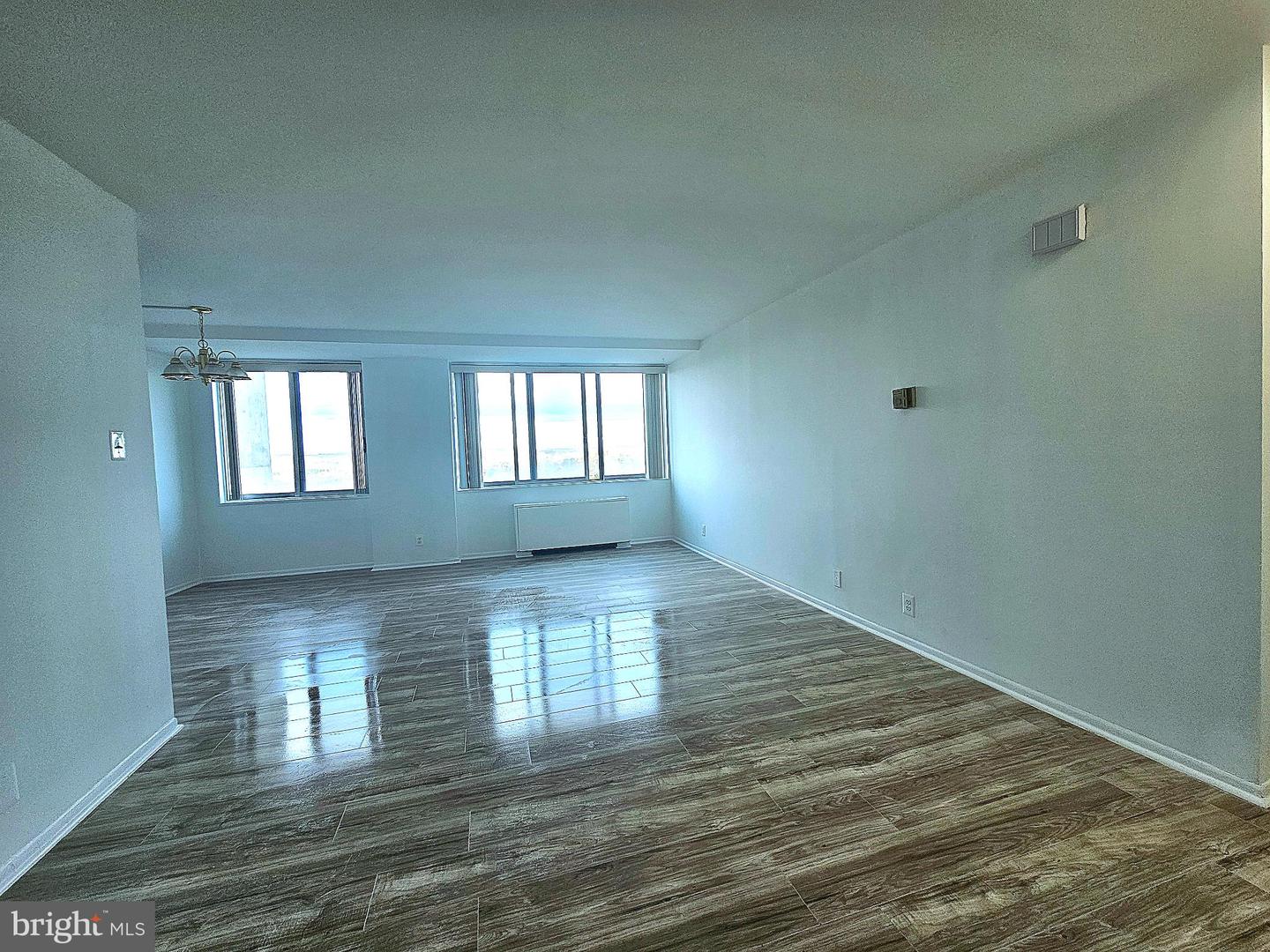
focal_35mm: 13
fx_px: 477
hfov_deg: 106.2
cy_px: 476
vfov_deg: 89.9
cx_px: 635
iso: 64
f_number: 2.2
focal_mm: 2.2
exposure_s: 1/120
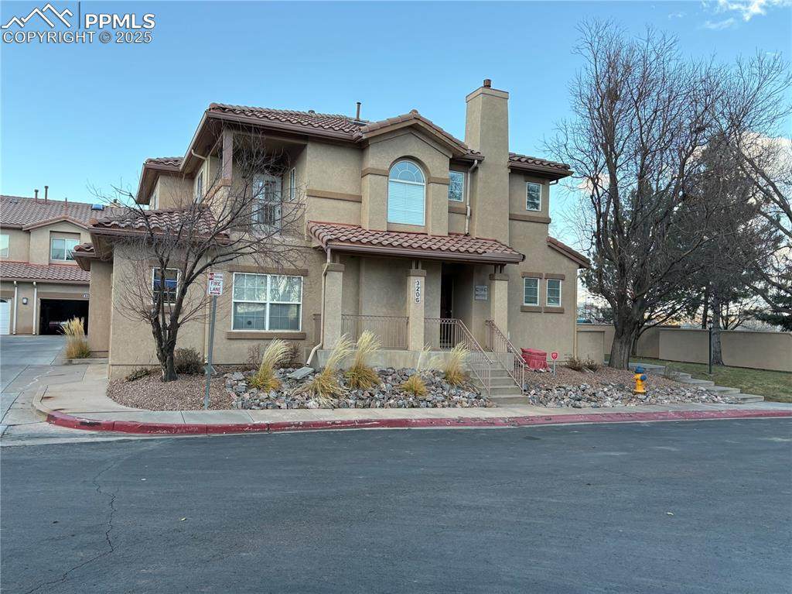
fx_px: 595
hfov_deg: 67.3
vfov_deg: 53.0
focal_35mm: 26
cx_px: 396
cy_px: 297
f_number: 1.6
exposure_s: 1/300
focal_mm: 5.96
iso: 64
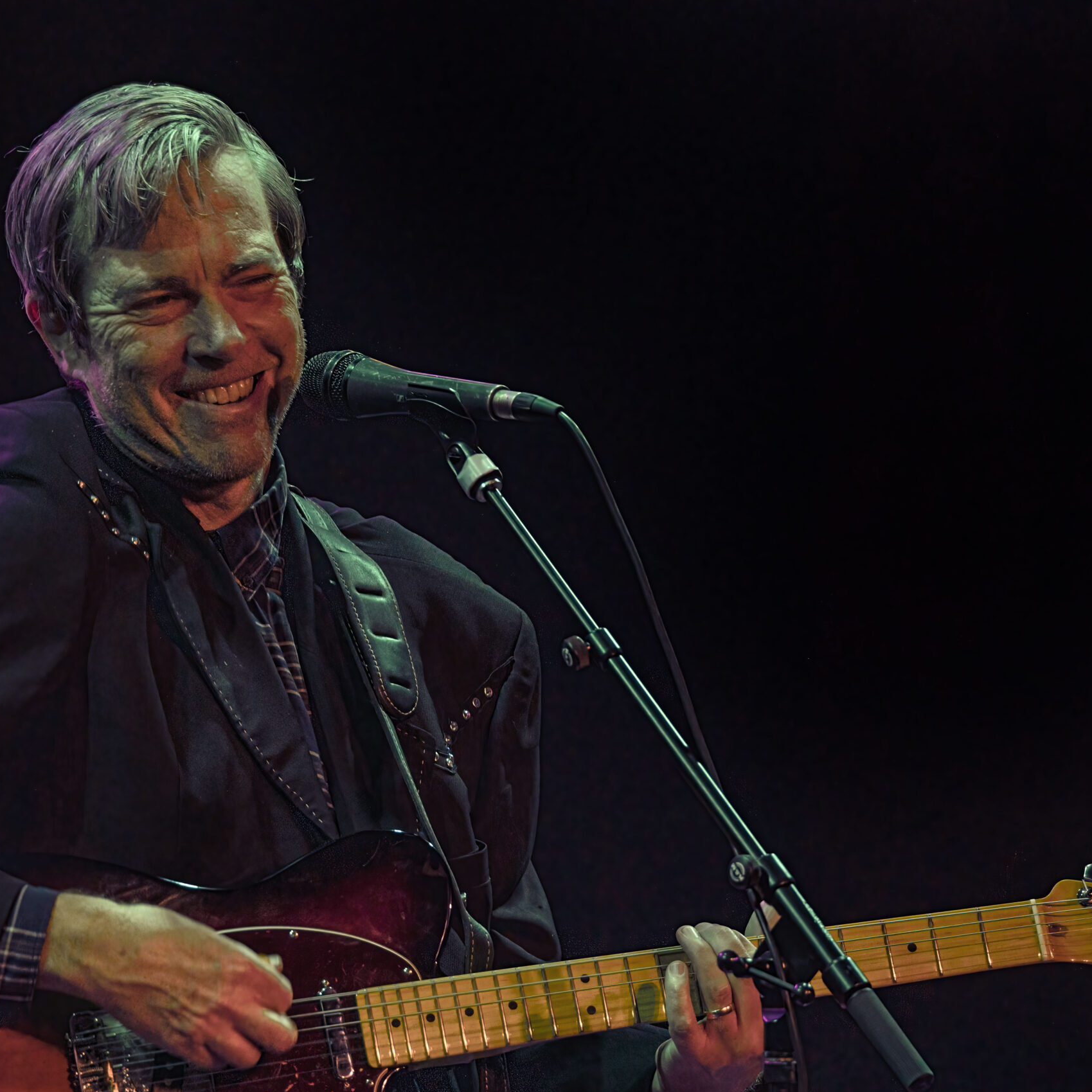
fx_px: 18273
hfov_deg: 3.4
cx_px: 427
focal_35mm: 512
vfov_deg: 3.4
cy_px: 546
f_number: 6
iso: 2500
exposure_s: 1/100
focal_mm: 400
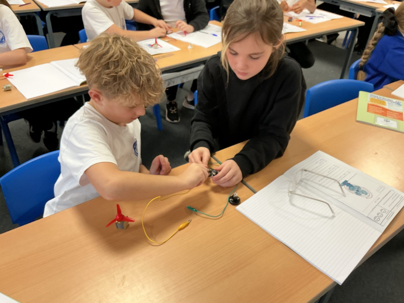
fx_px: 338
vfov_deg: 48.2
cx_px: 202
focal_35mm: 29
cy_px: 152
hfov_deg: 61.7
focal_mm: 3
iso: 100
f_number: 1.8
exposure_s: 1/60
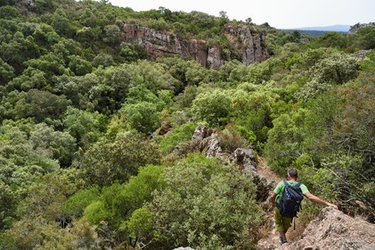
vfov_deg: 53.1
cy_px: 125
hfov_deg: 73.8
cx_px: 188
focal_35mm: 24
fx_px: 250
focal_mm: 24
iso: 200
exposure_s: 1/500
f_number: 6.3
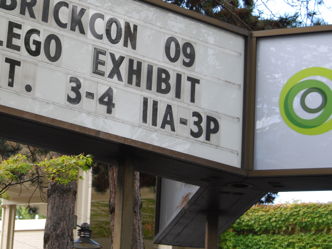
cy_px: 80
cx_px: 55
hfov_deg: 18.2
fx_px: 1026
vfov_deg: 13.8
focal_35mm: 107
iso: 200
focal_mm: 40
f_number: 5
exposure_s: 1/100
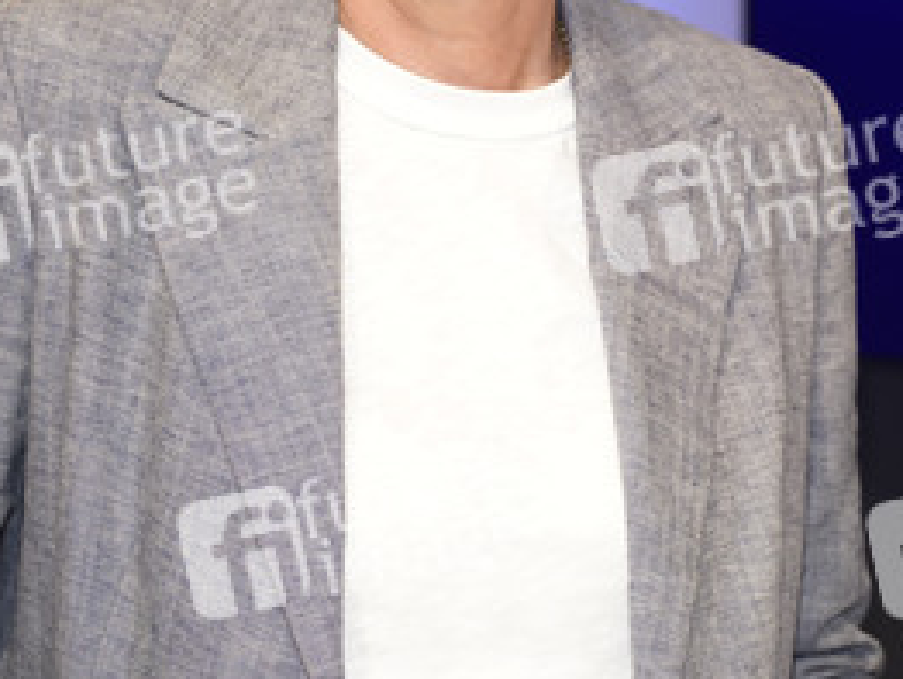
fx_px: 2715
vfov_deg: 14.1
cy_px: 21
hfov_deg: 18.9
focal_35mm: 104
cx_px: 455
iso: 2000
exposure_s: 1/160
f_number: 5.6
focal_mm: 71
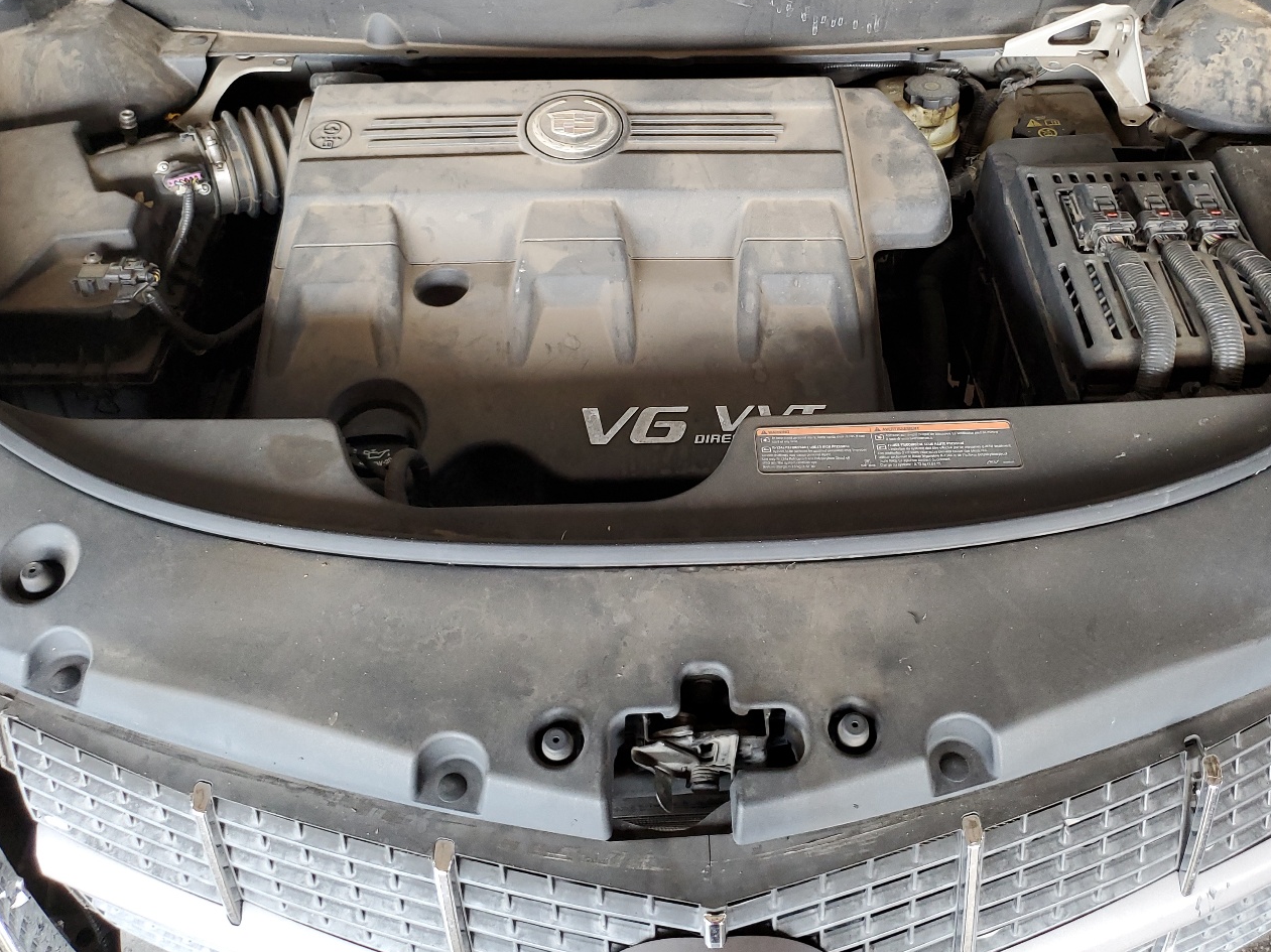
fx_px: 1211
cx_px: 706
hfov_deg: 55.2
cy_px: 350
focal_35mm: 33
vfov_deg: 42.6
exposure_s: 1/60.2
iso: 124
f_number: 1.5
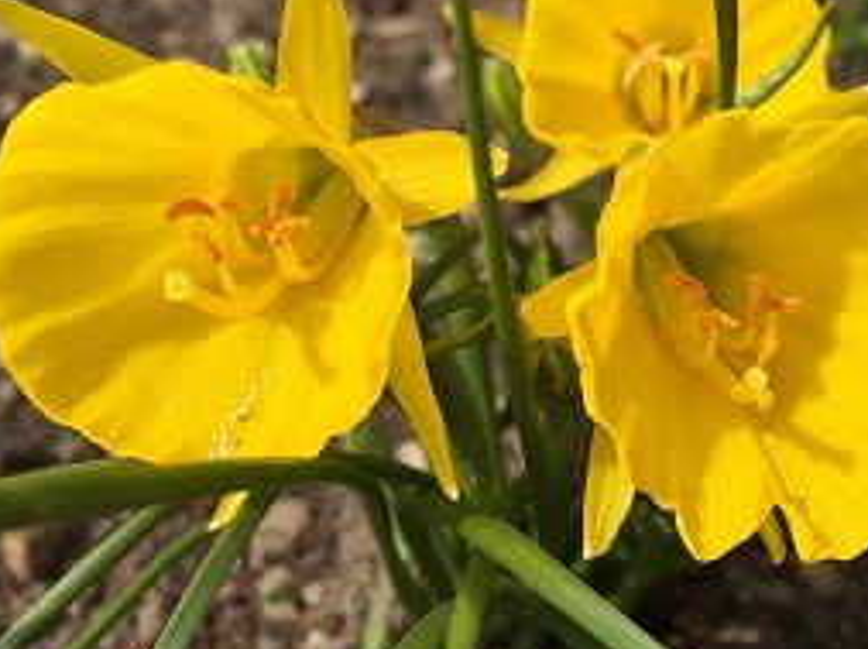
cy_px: 240
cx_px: 497
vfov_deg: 31.9
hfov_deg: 42.0
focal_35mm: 45
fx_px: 1127
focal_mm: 4.15
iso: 32
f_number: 2.2
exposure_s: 1/1721
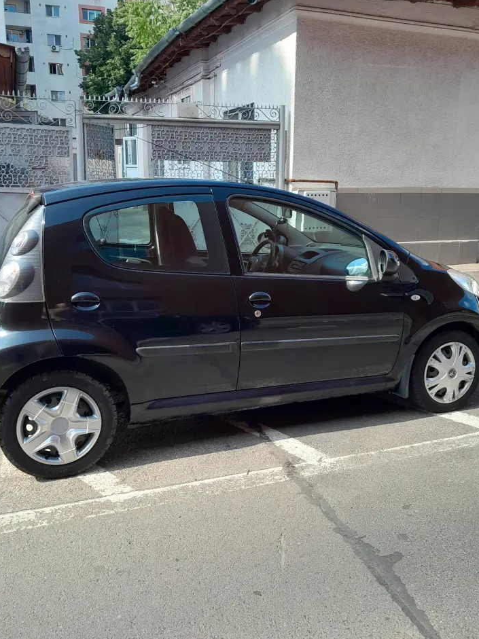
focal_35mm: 31
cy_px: 299
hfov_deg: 45.4
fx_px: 572
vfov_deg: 58.3
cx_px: 245
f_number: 1.8
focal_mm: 4
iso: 40
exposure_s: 1/123
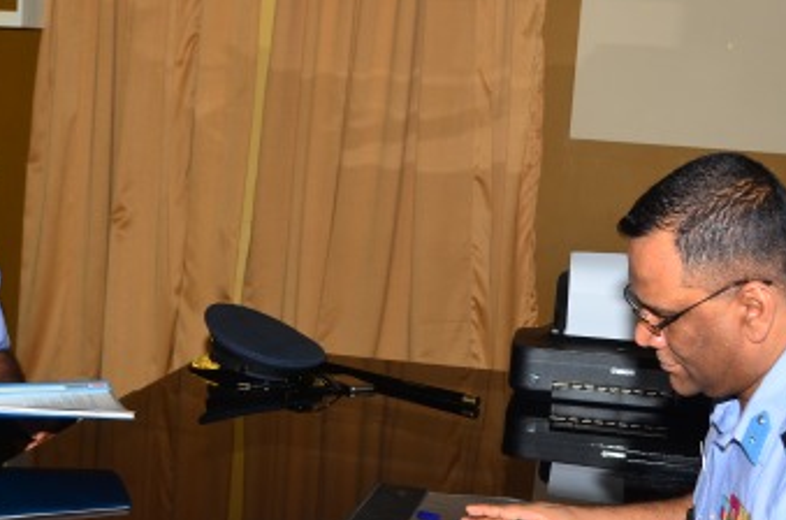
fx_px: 1502
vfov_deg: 19.6
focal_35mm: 69
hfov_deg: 29.3
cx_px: 345
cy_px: 328
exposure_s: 1/80
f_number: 5
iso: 250
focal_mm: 26
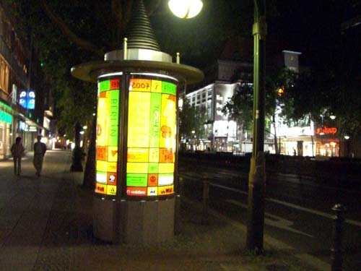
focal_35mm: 38
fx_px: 396
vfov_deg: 37.7
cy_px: 136
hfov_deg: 49.0
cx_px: 180
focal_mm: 6.2
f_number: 2.7
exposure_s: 1/25
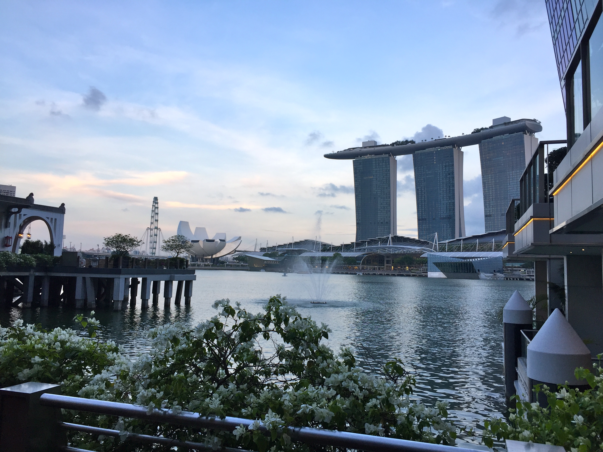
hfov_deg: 61.7
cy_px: 226
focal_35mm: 29
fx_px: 505
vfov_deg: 48.2
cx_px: 302
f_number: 2.2
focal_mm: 4.15
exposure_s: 1/101
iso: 32
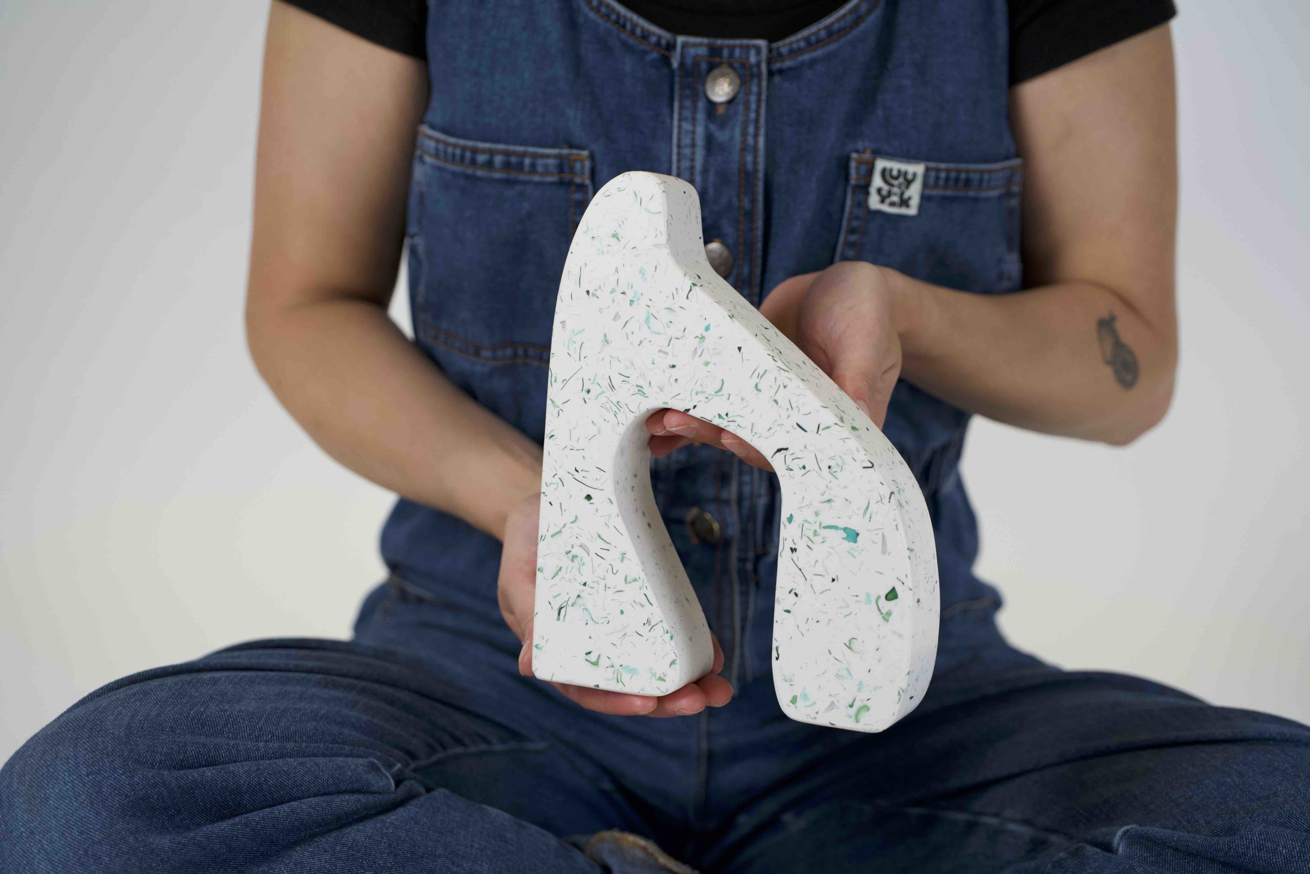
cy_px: 437
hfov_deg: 39.6
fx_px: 1819
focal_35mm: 50
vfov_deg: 27.0
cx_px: 655
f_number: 4
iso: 1000
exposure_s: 1/160
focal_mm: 50
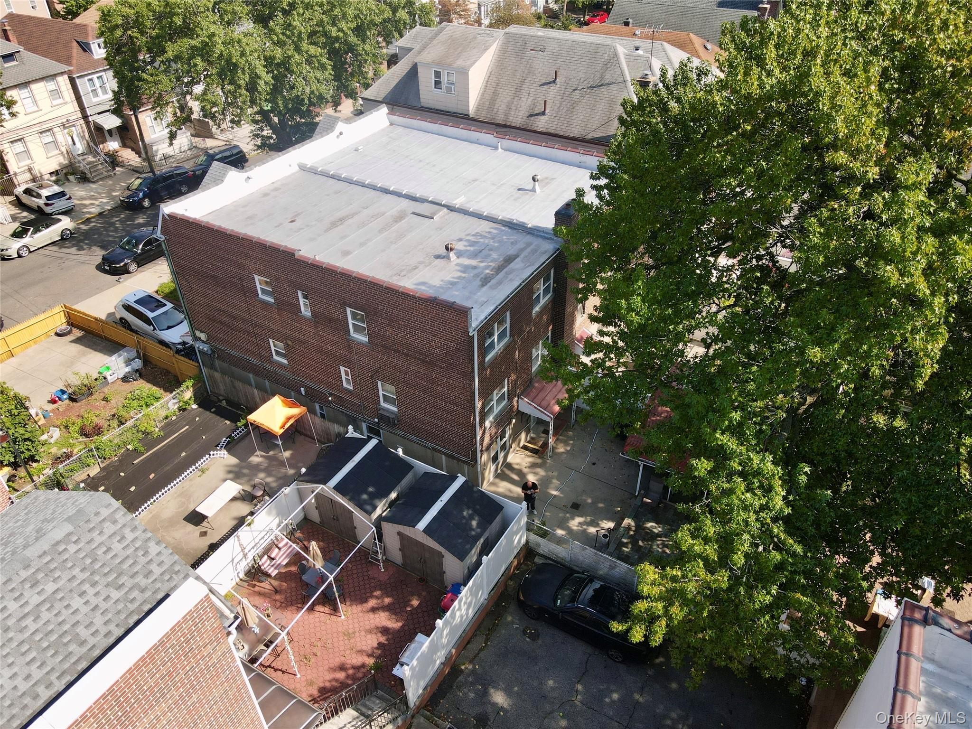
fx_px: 674
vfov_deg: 56.8
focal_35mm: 24
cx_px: 486
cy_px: 364
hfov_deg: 71.6
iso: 100
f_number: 2.8
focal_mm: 4.5
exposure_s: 1/500
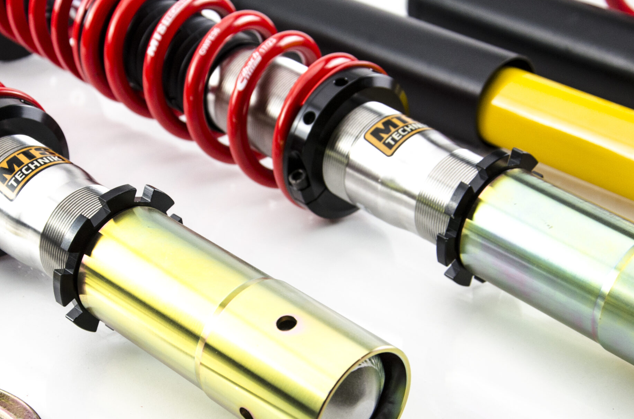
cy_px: 247
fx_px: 1476
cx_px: 249
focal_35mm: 84
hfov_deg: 24.2
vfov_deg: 16.2
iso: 400
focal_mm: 40
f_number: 5.6
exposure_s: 1/125
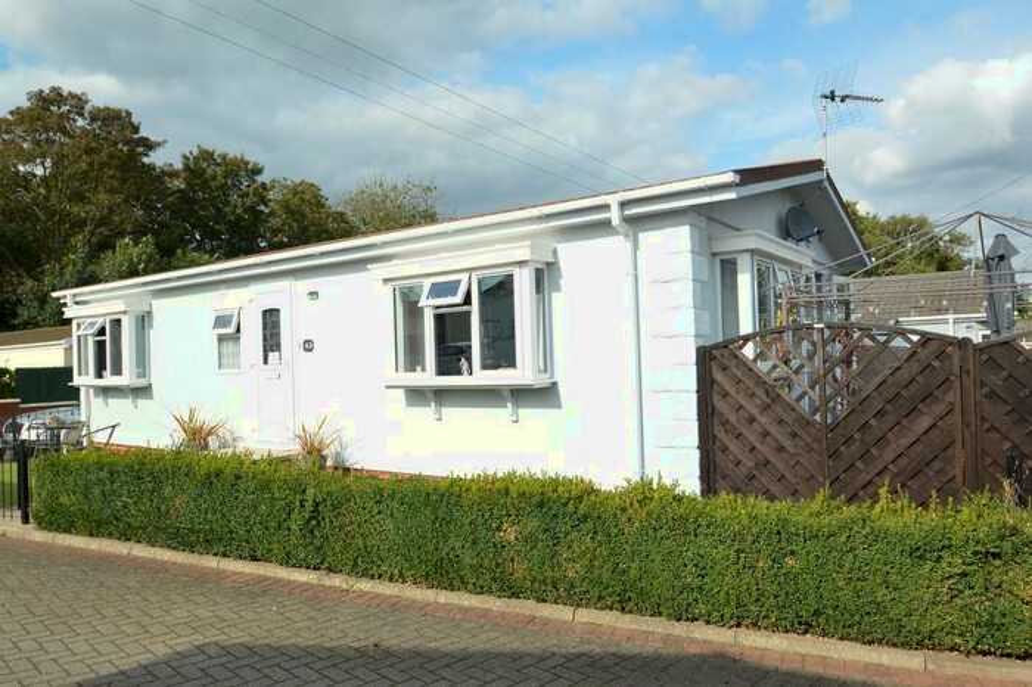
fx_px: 688
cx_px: 516
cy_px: 344
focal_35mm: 24
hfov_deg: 73.8
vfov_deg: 53.1
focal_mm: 16
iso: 100
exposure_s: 1/200
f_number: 7.1
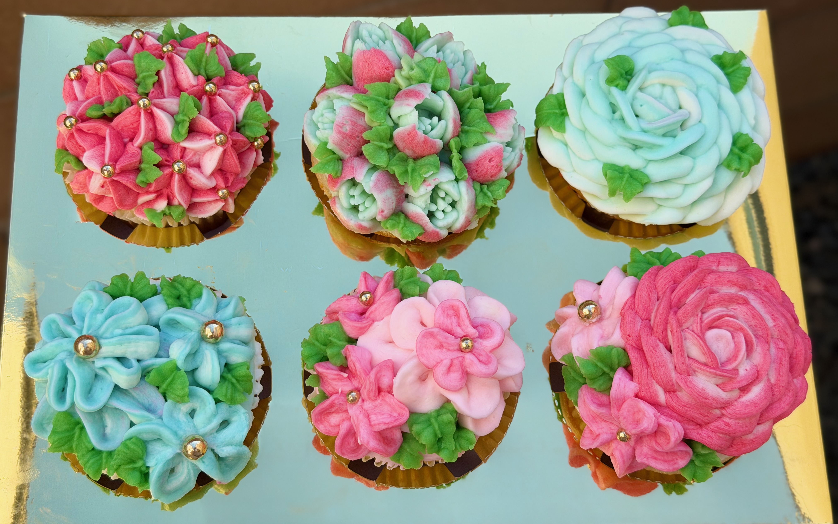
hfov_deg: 39.6
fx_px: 1165
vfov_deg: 25.3
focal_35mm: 51
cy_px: 243
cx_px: 418
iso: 64
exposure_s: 1/1133
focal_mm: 6.76
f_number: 1.78
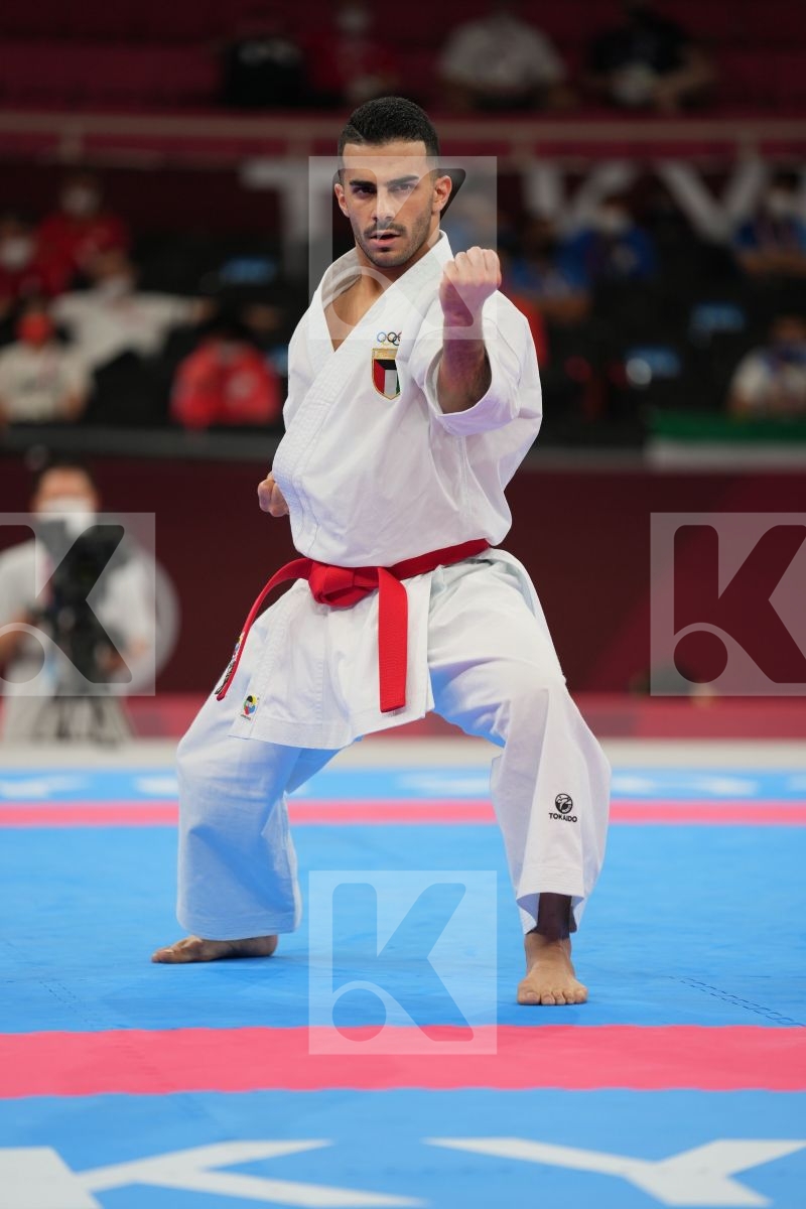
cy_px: 604
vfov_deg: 10.8
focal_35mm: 191
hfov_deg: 7.2
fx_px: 6414
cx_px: 403
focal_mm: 191
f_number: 2.8
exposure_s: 1/500
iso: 320
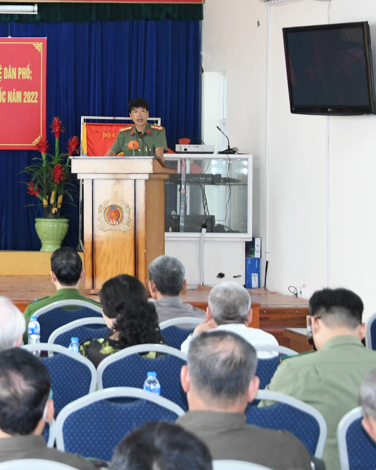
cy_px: 131
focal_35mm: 124
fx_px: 1725
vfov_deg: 15.5
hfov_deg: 12.0
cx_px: -131
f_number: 5
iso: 2500
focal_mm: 40
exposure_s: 1/200
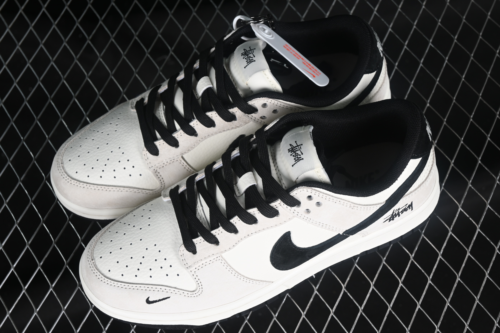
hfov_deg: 27.0
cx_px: 250
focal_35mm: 75
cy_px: 166
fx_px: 1042
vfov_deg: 18.2
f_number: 7.1
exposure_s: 1/60
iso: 160
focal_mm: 50
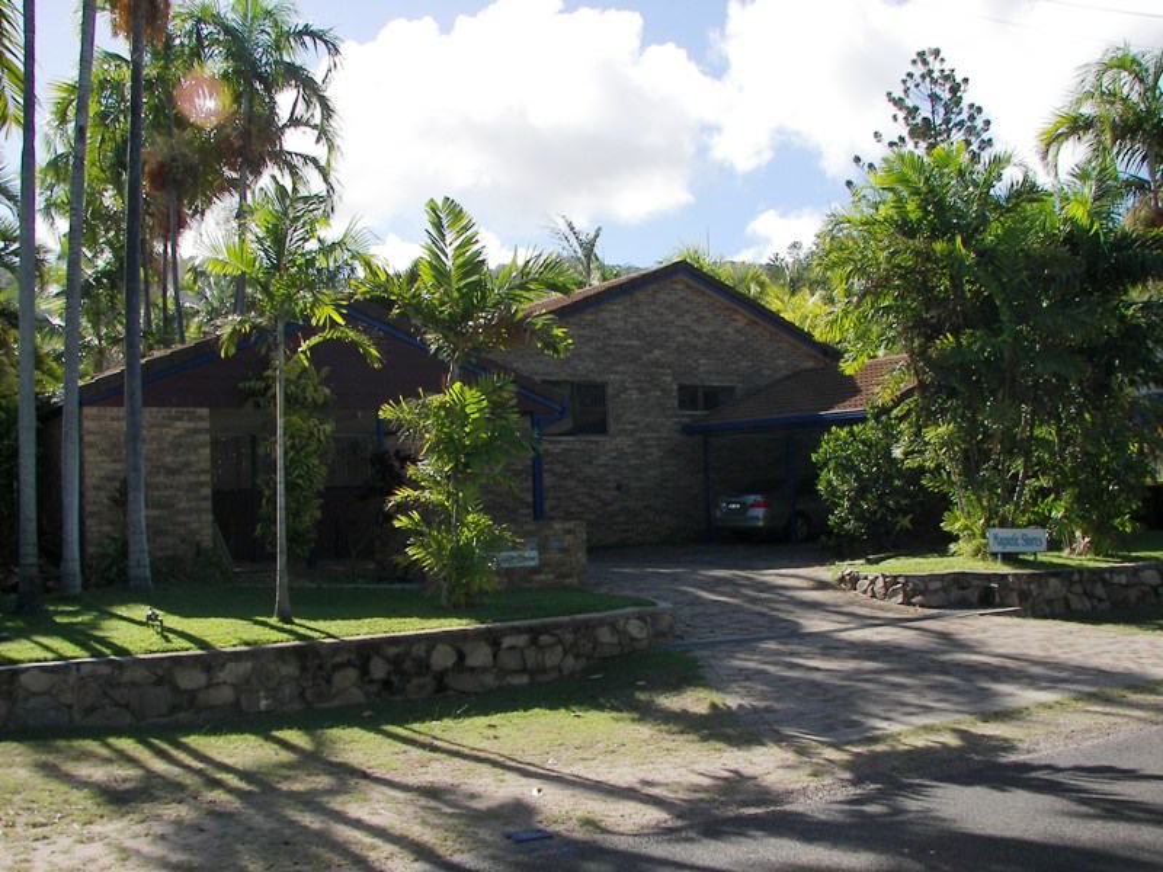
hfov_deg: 51.4
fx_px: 1209
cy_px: 436
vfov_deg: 39.7
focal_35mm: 36
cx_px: 582
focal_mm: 6
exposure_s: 1/500
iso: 50
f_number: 4
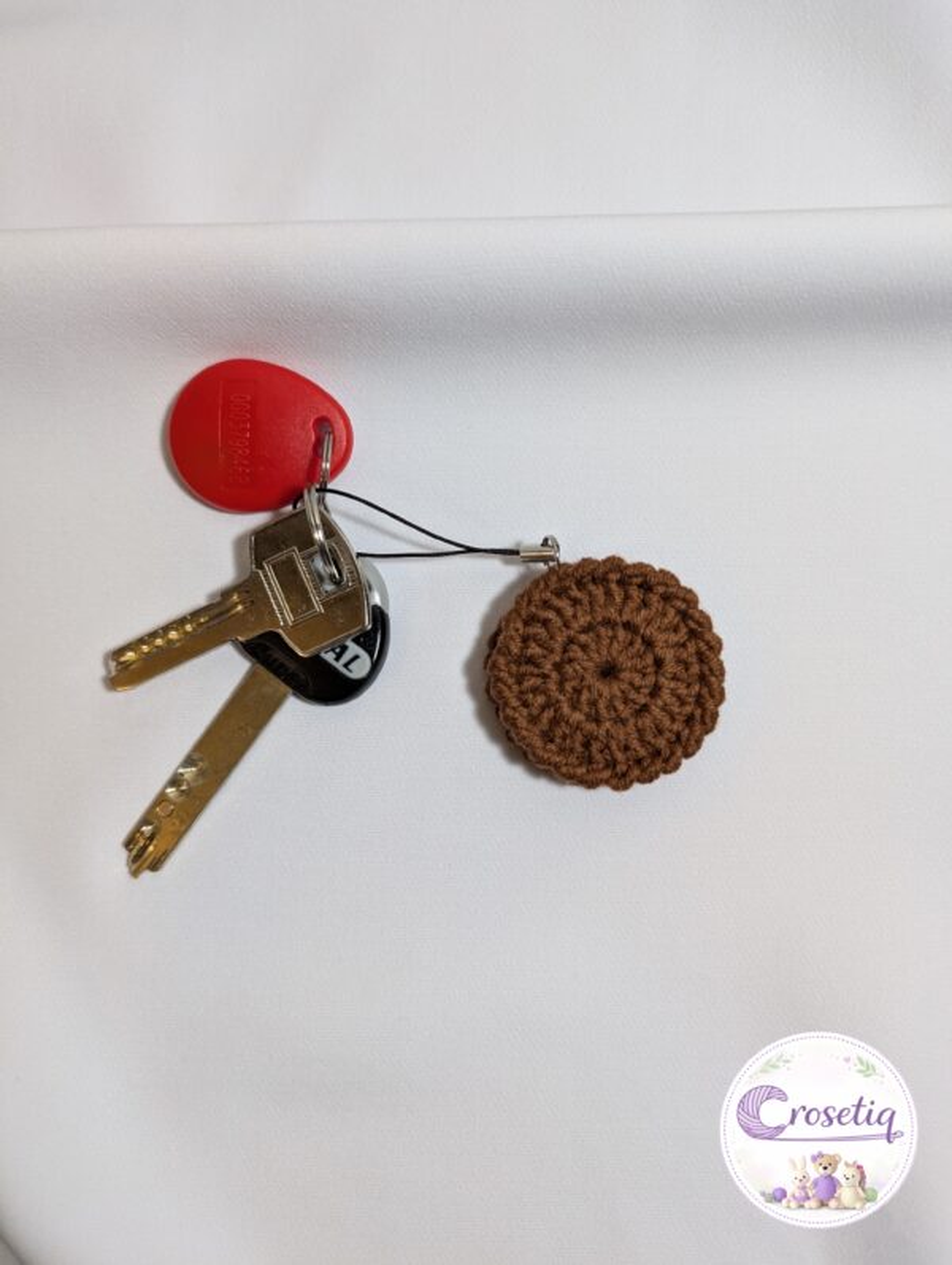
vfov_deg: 71.5
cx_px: 476
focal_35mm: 24
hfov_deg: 56.9
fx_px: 878
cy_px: 632
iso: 89
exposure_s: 1/83.5
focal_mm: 6.9
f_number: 1.68
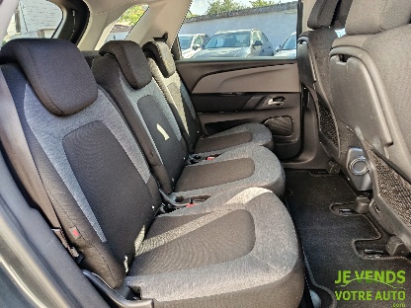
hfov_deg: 71.6
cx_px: 206
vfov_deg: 56.8
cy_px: 154
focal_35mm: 24
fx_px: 285
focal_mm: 5.24
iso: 554
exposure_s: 1/100
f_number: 1.7
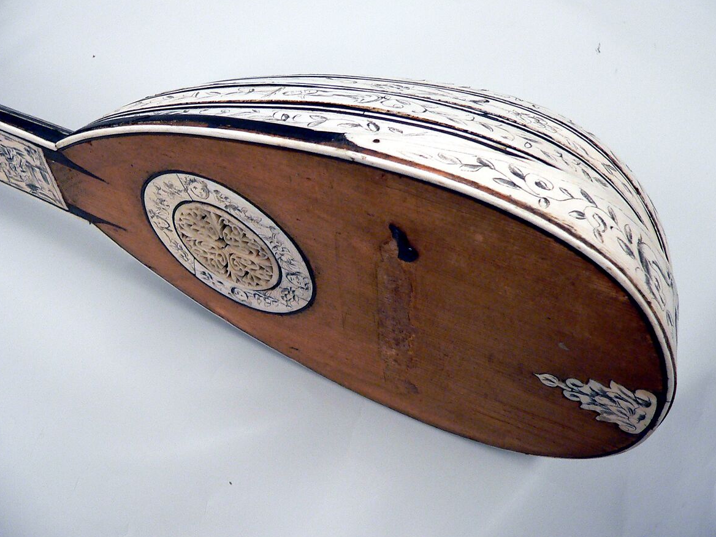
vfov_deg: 38.7
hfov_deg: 50.1
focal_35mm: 37
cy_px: 272
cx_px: 351
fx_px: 765
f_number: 2.8
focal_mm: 6
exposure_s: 1/20
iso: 200
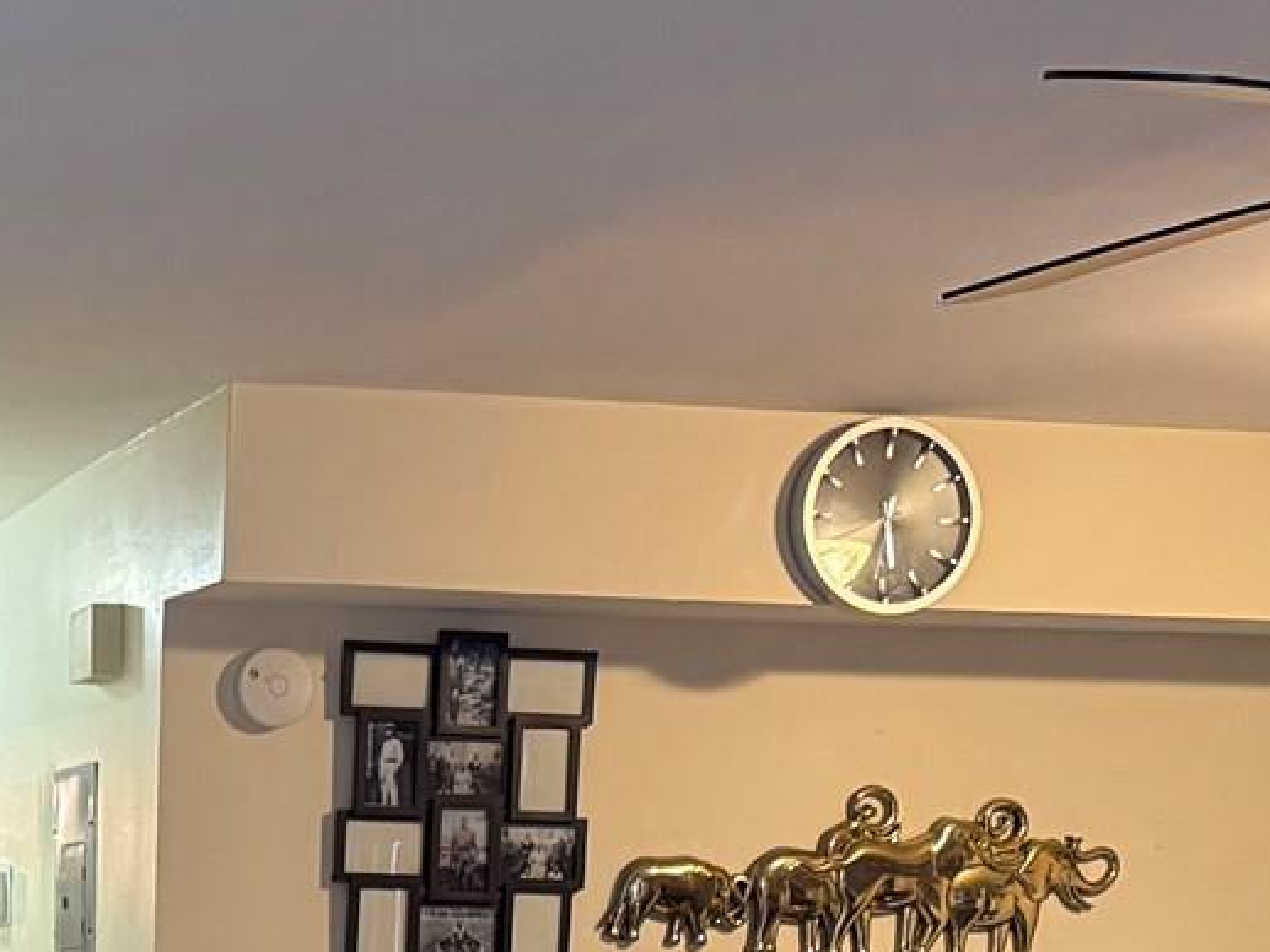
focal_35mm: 95
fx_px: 3486
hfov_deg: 20.1
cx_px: 29
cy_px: 1394
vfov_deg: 14.6
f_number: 1.78
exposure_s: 1/60
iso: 500
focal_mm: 6.76
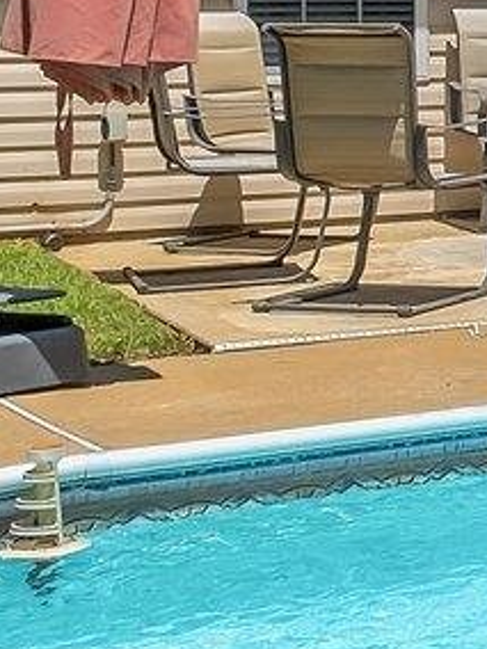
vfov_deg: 18.8
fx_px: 1951
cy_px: 170
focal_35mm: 104
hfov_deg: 10.5
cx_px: 1424
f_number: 8
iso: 250
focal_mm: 10
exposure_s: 1/850
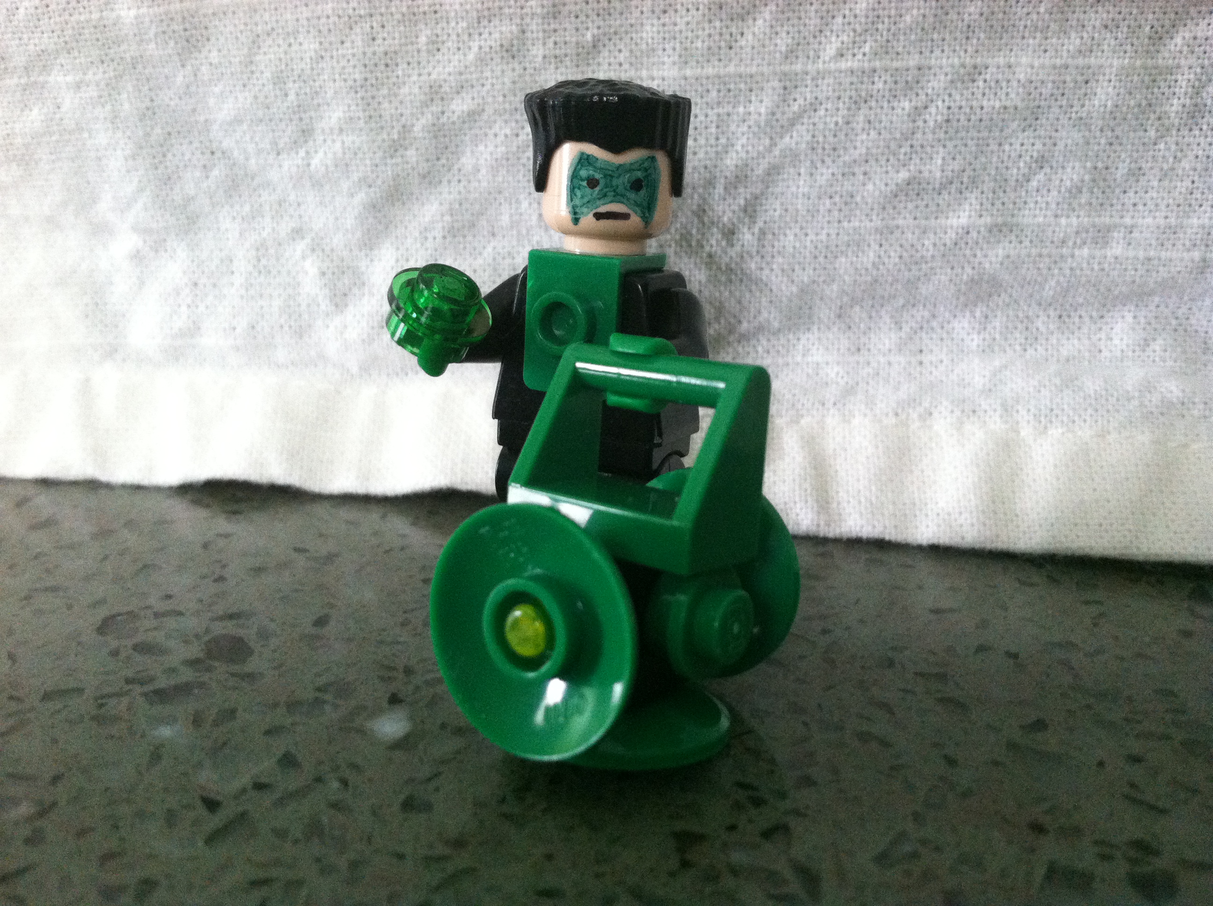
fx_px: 1225
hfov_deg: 52.7
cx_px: 606
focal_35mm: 35
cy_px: 453
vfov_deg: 40.6
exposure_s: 1/15
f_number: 2.8
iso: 320
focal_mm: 3.85
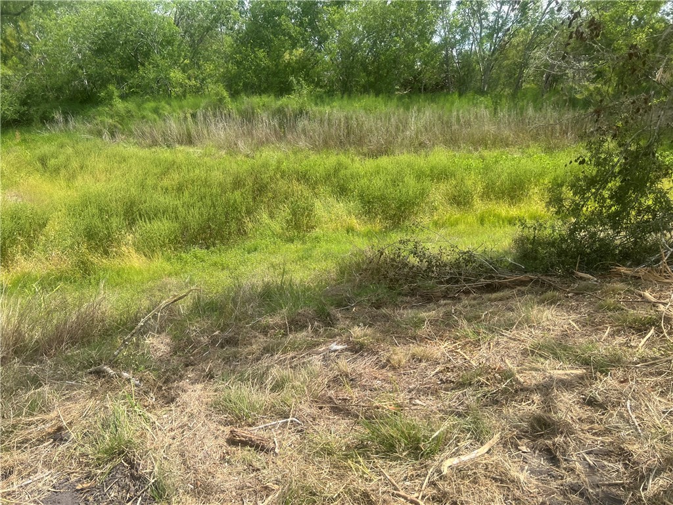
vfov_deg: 53.1
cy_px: 252
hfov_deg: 67.3
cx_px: 336
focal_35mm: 26
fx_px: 505
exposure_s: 1/2299
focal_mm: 5.7
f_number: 1.5
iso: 50
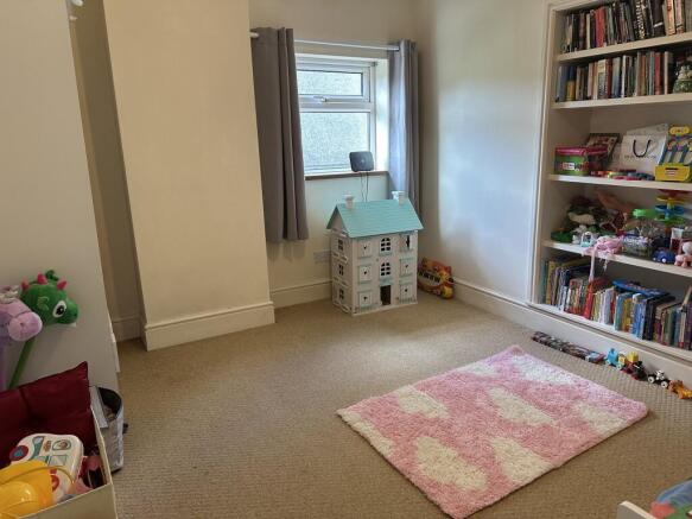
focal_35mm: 24
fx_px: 480
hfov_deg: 71.6
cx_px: 346
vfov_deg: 56.8
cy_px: 260
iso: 250
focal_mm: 6.86
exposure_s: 1/113
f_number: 1.78
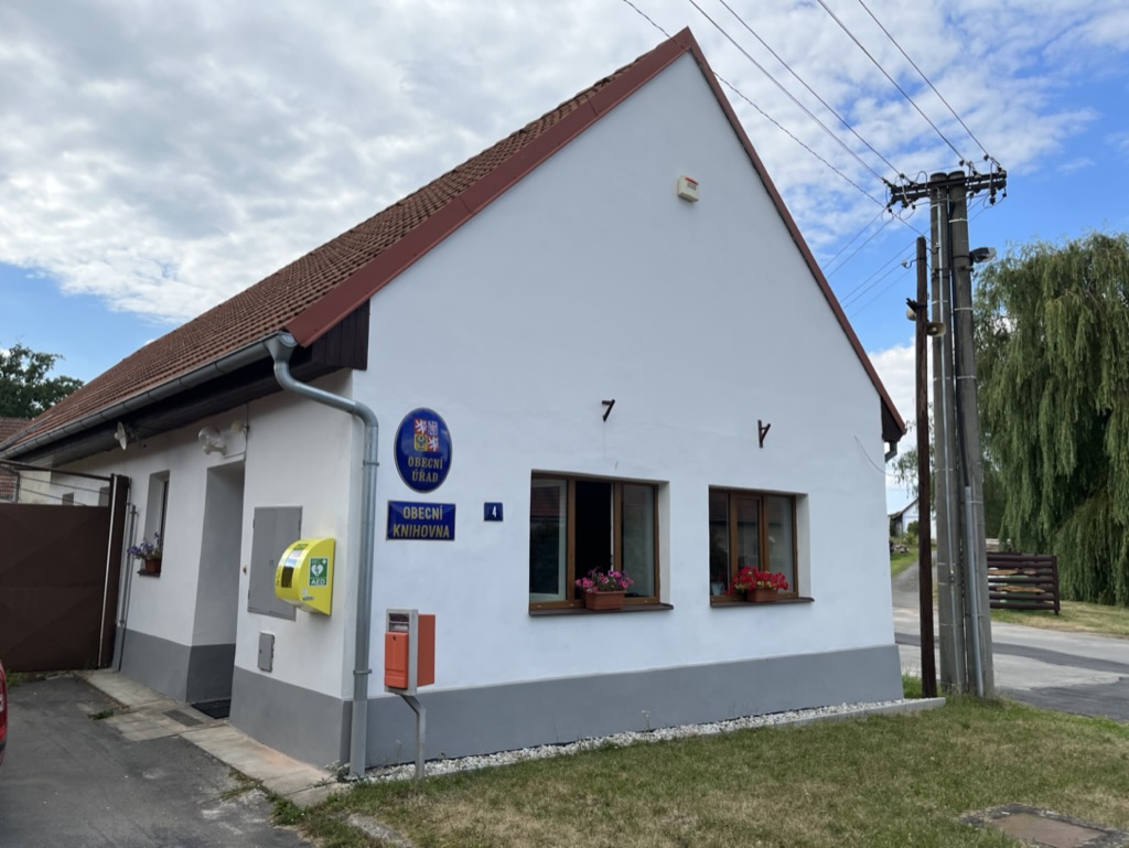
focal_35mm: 26
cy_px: 424
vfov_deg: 53.1
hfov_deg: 67.3
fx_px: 848
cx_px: 564
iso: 50
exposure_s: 1/2967
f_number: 1.6
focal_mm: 5.1
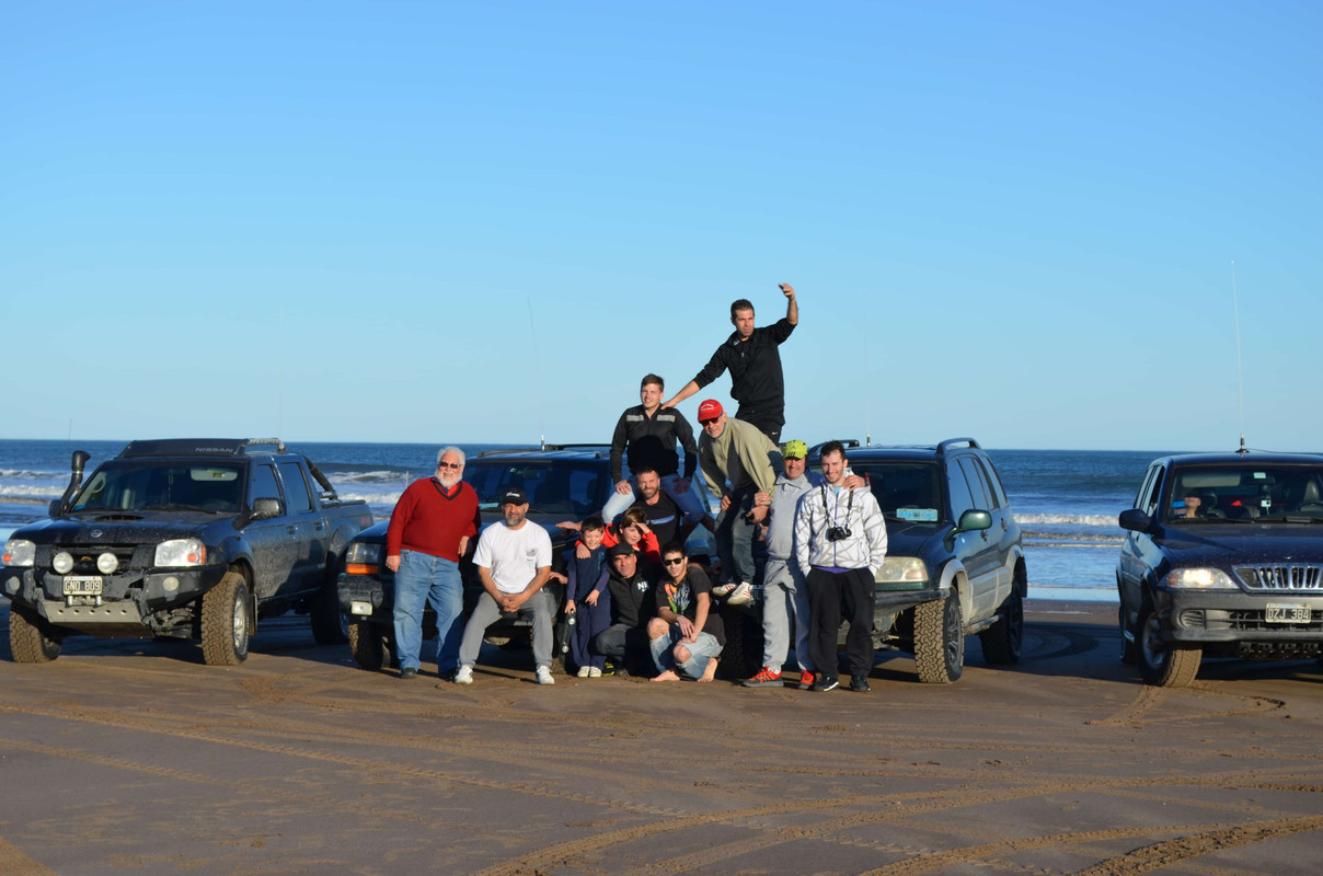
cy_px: 438
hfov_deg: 27.0
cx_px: 662
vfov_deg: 18.1
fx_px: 2750
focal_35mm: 75
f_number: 9
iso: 100
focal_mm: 50
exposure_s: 1/320
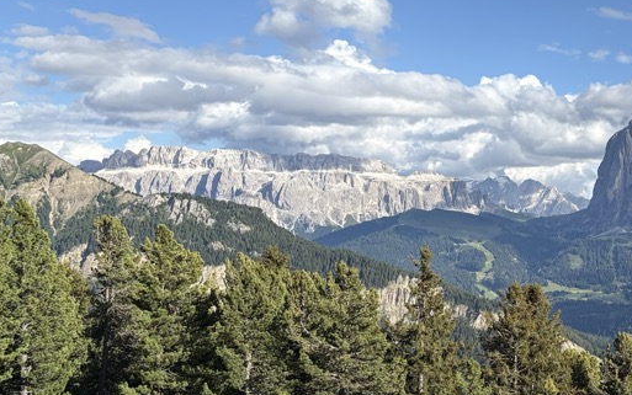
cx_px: 611
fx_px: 948
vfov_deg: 23.6
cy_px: 221
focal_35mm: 55
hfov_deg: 34.1
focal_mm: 5.96
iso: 50
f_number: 1.6
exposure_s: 1/3623
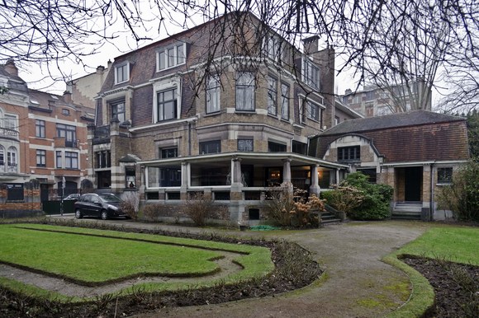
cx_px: 240
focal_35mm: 24
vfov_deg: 53.1
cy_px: 159
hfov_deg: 73.8
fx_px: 319
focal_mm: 24
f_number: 4
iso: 400
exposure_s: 1/50
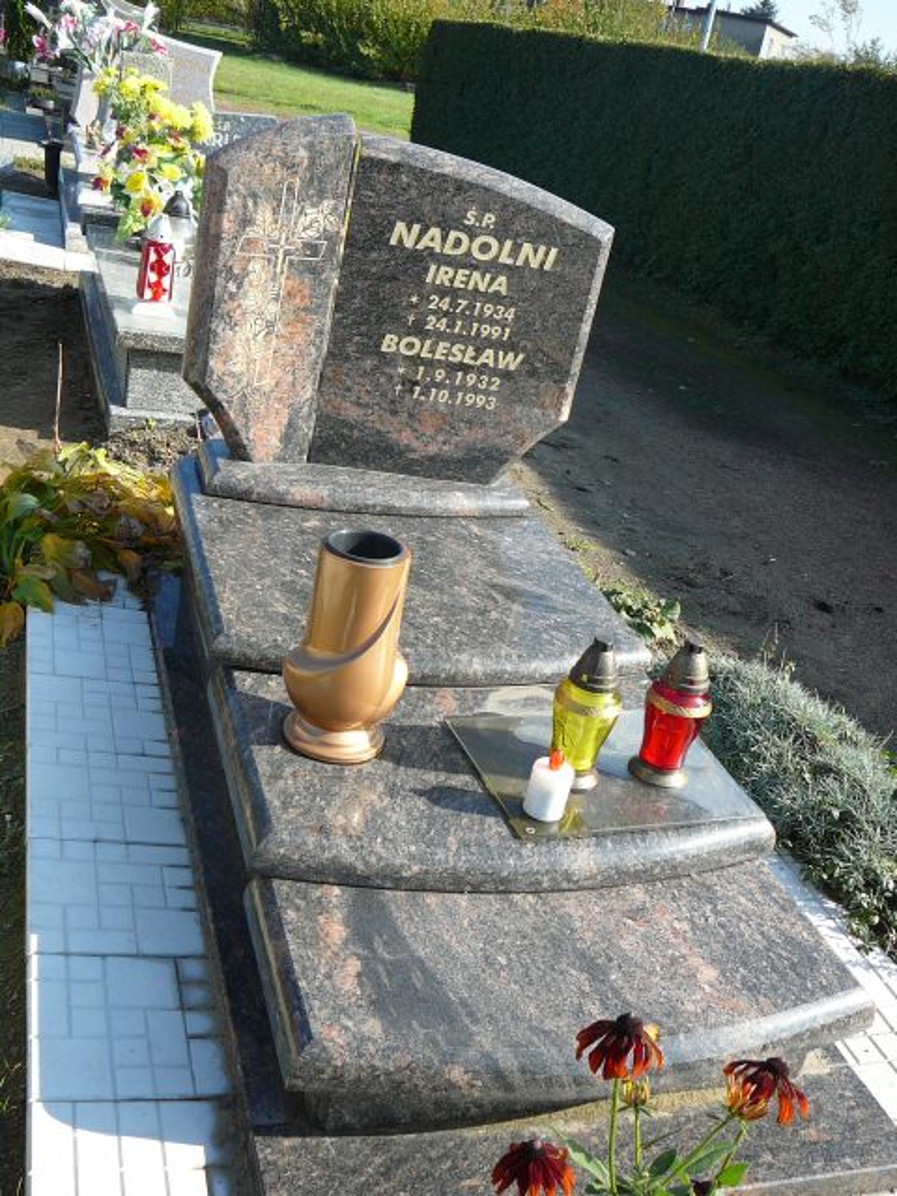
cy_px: 598
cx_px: 448
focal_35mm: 35
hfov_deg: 40.7
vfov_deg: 52.6
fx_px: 1209
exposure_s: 1/400
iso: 80
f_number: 2.8
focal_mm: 5.2
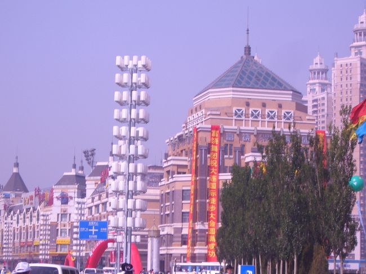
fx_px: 1110
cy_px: 137
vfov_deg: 14.1
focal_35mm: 105
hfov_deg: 18.7
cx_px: 183
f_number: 7.7
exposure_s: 1/160
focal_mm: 17.4
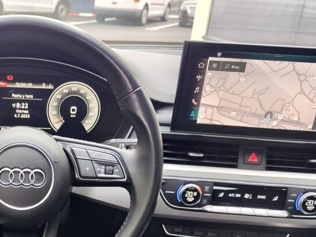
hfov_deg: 35.8
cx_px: 46
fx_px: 466
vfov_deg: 26.7
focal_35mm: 51
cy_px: 246
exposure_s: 1/45.7
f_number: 1.69
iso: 552
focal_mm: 7.01
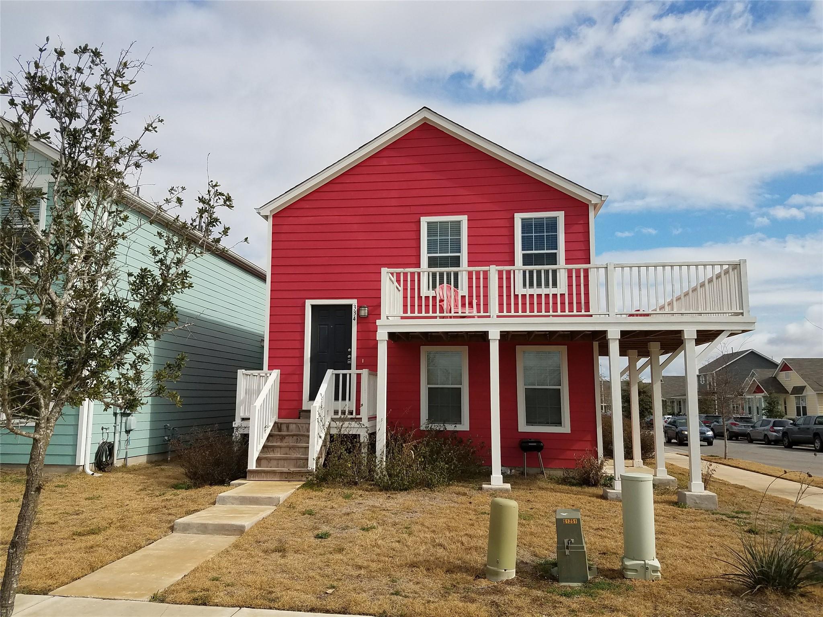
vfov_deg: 53.1
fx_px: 618
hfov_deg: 67.3
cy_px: 308
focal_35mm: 26
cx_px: 412
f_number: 1.7
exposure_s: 1/2800
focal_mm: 4.2
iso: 40
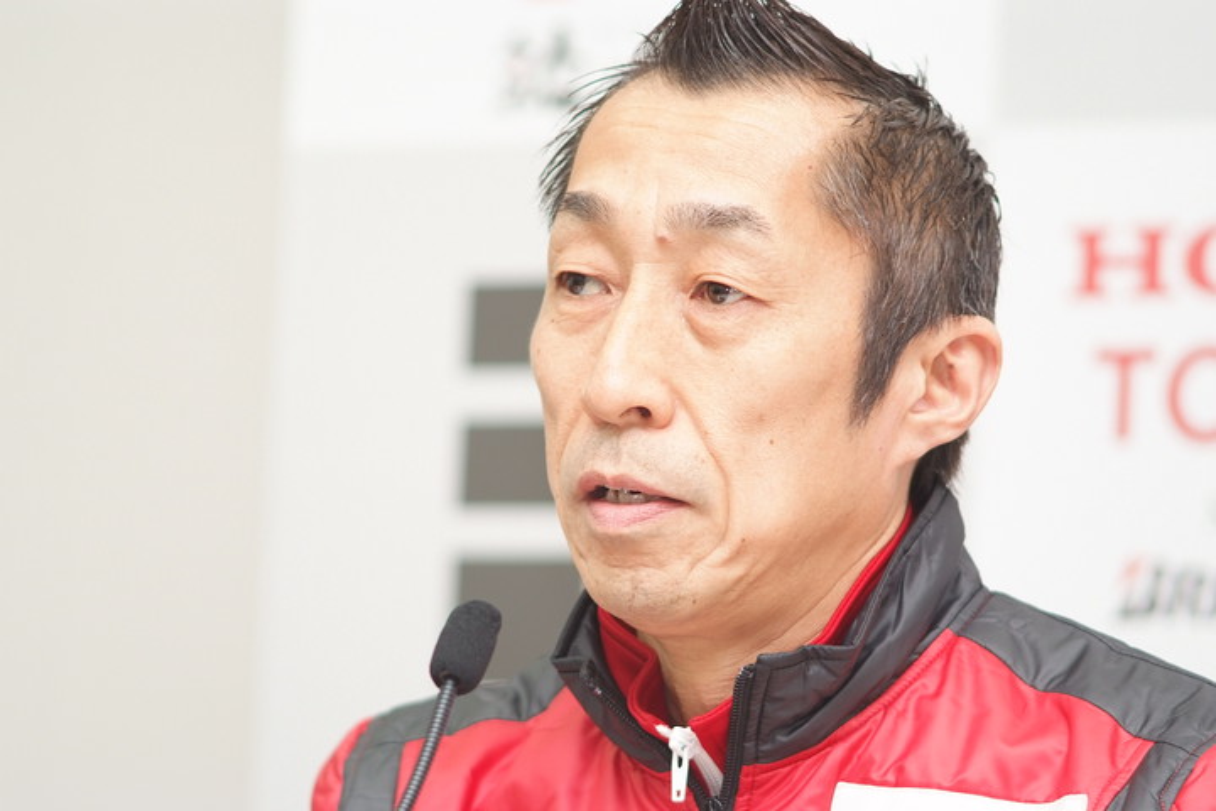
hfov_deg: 7.6
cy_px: 406
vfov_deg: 5.1
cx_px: 608
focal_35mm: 270
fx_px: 9119
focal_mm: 180
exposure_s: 1/125
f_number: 2.8
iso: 400
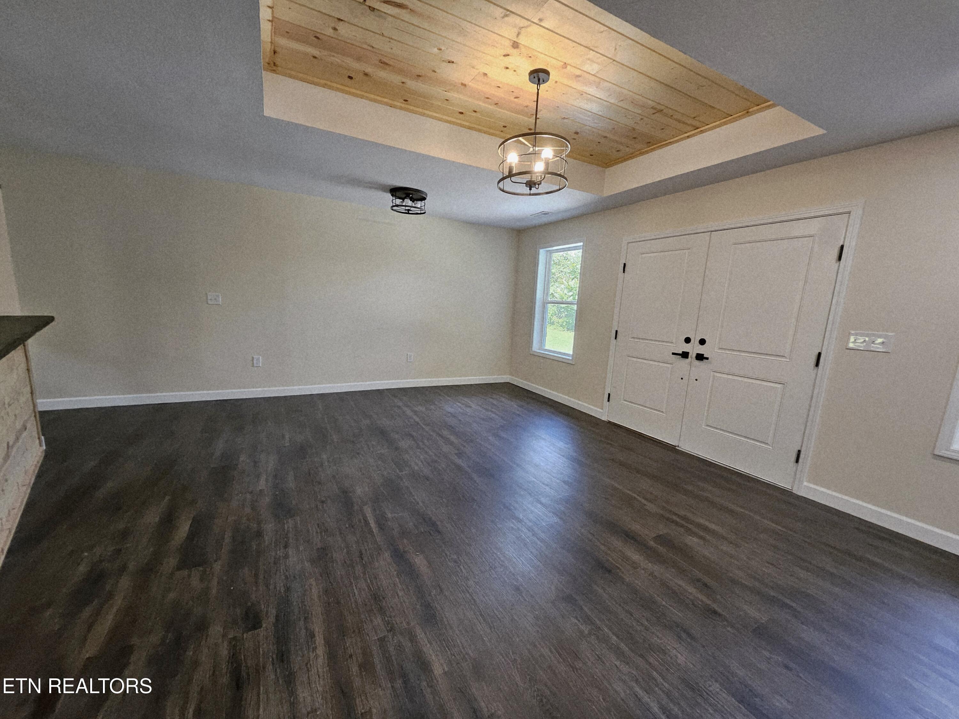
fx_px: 360
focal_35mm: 13
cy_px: 360
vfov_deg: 89.9
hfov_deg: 106.2
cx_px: 480
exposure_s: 1/60.2
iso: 160
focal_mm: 1.74
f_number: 2.2
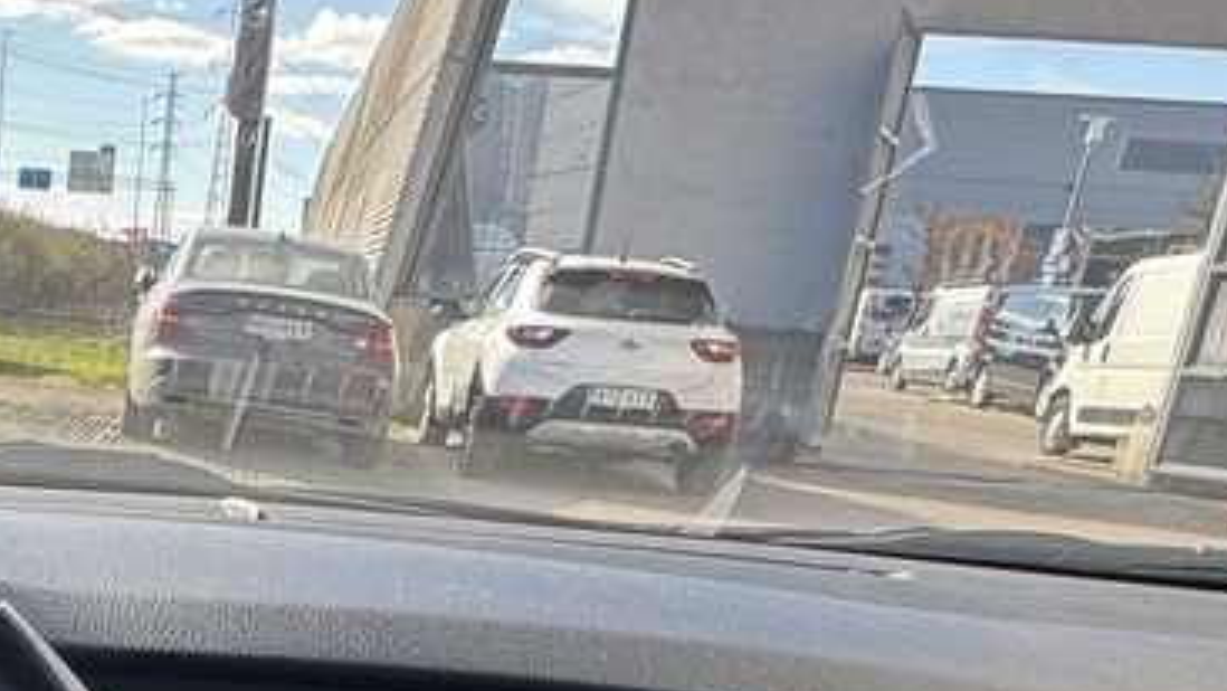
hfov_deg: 31.8
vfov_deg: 16.9
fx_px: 1952
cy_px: 1208
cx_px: -37
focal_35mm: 60
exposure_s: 1/143
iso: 40
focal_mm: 2.22
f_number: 2.2
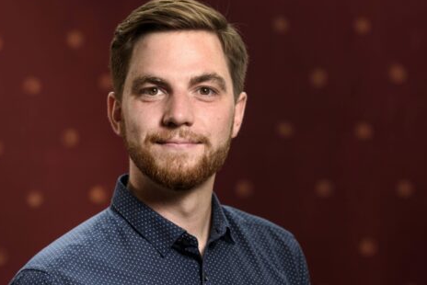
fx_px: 1305
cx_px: 237
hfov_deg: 18.6
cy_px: 160
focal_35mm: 110
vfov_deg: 12.5
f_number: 5
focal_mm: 85
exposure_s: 1/160
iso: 125
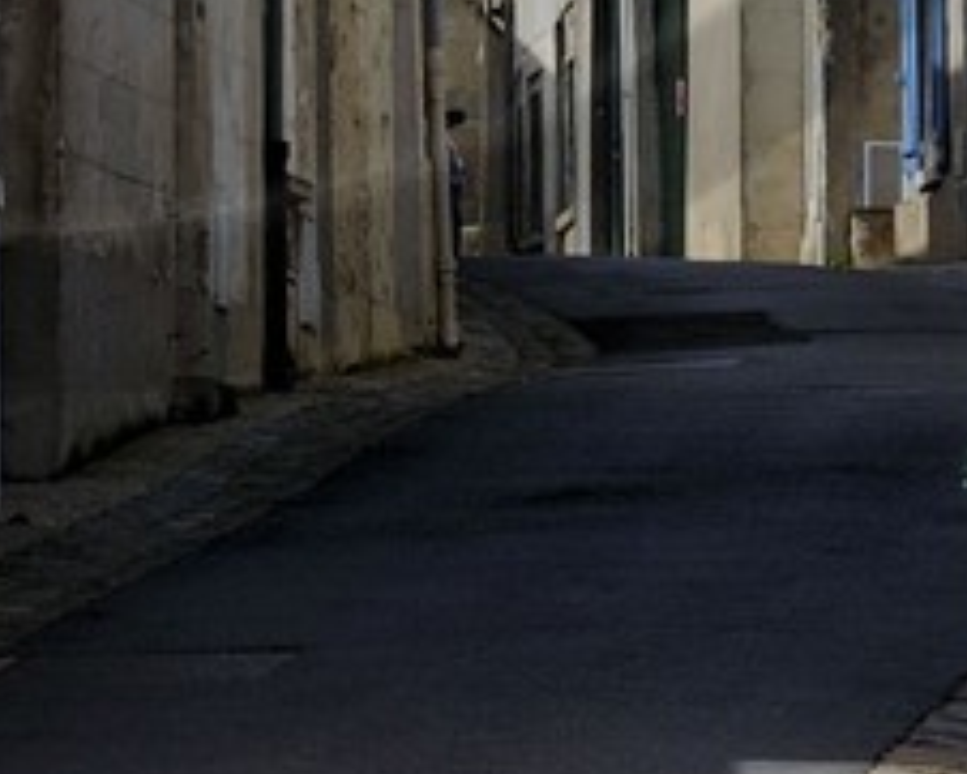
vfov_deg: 3.3
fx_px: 13314
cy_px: -941
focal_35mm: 465
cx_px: -9
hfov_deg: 4.2
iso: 200
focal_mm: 70
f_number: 16
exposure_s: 1/160
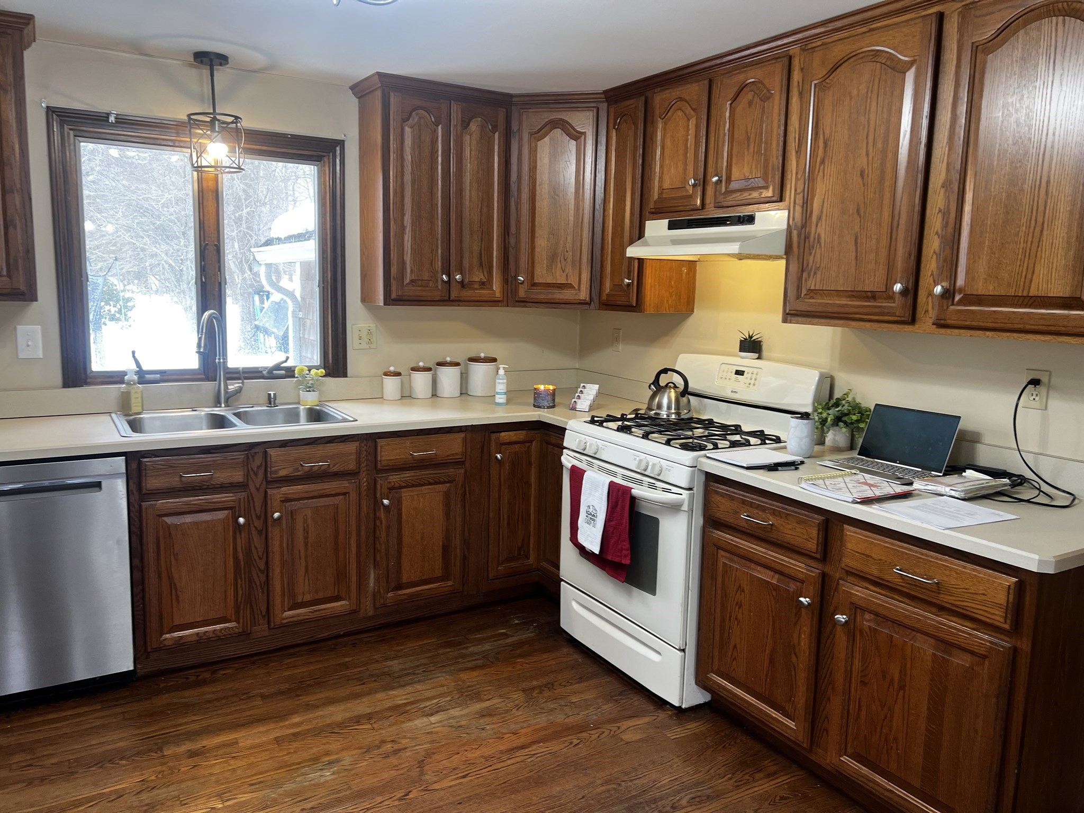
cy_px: 406
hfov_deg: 67.3
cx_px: 542
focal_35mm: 26
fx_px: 814
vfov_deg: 53.1
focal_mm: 5.7
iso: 80
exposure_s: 1/60
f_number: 1.5
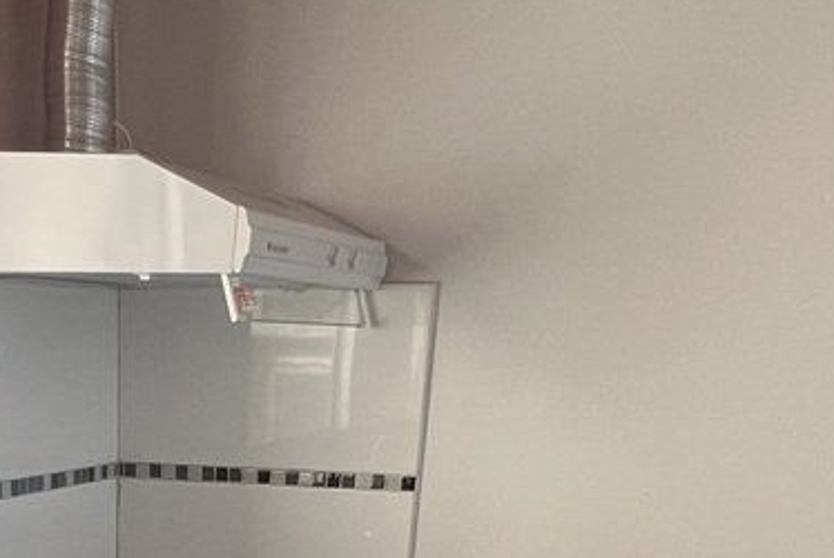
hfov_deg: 36.3
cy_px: 944
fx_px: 1206
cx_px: 118
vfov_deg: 20.3
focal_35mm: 52
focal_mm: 1.57
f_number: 1.8
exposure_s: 1/99
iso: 80
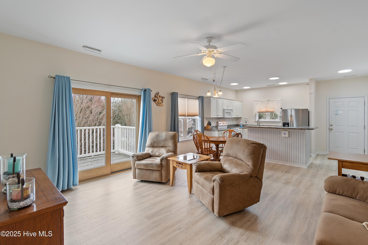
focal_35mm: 16
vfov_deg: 73.7
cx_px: 184
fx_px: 164
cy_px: 122
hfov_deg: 96.7
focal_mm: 11
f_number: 4.8
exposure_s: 1/5
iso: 100
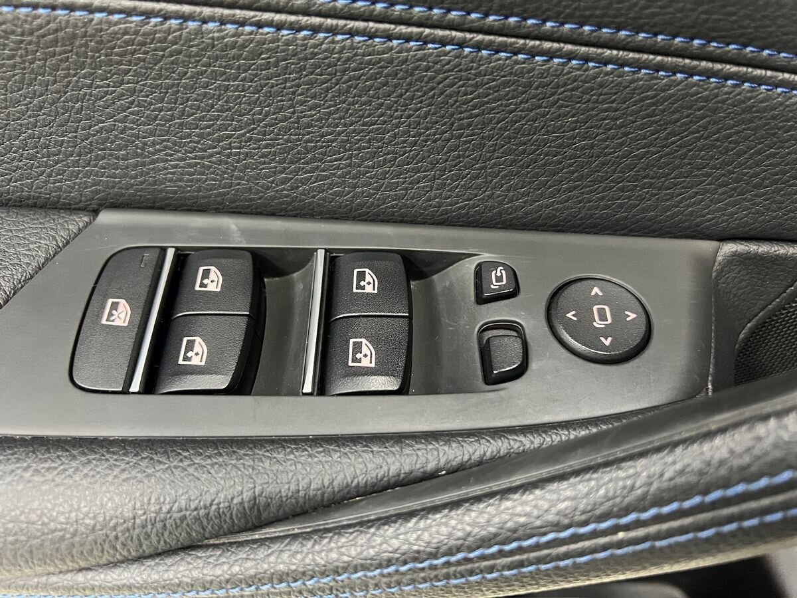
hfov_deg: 67.3
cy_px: 299
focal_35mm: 26
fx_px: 599
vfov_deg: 53.1
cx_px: 398
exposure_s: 1/33
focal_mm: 5.7
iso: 500
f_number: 1.5
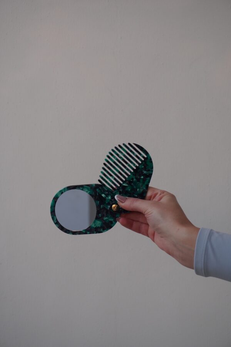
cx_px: 116
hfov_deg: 22.1
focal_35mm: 62
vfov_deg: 32.6
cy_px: 174
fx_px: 592
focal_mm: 41
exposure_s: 1/160
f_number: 5.6
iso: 250
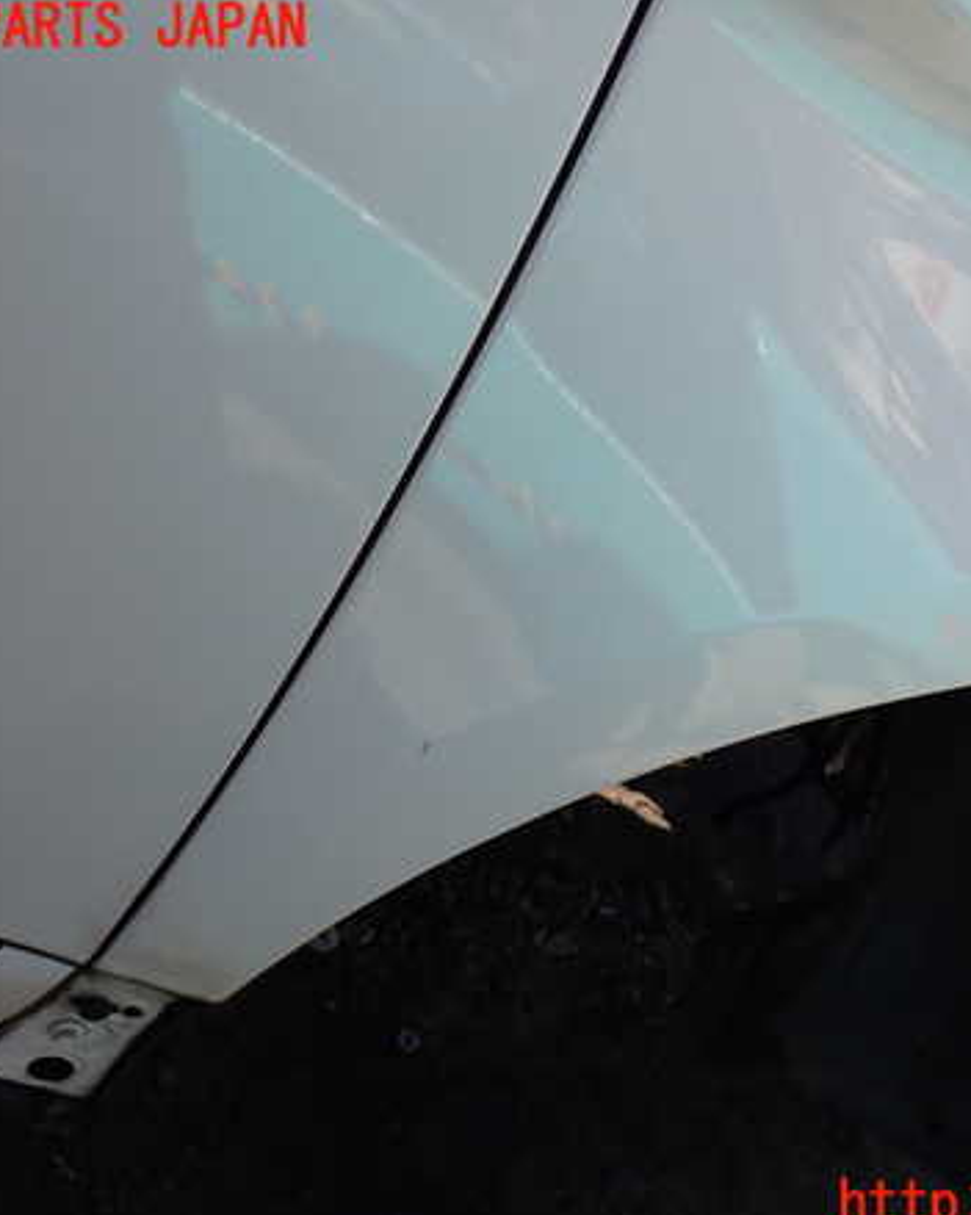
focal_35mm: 40
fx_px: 1437
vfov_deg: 45.8
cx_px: 634
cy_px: 617
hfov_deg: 37.0
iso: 100
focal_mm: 5.4
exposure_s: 1/500
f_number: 3.2
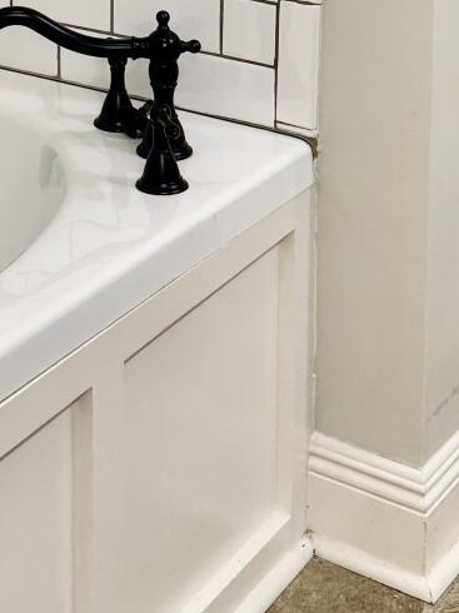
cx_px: -4
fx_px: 1734
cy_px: -171
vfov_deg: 18.7
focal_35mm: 98
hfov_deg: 14.8
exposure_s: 1/120
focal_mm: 6.76
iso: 200
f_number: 1.78
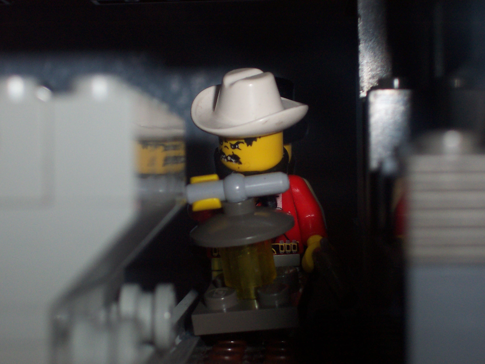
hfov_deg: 22.0
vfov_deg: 16.6
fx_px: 1247
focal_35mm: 89
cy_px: 182
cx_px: 242
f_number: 4.1
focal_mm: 13.5
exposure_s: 1/90
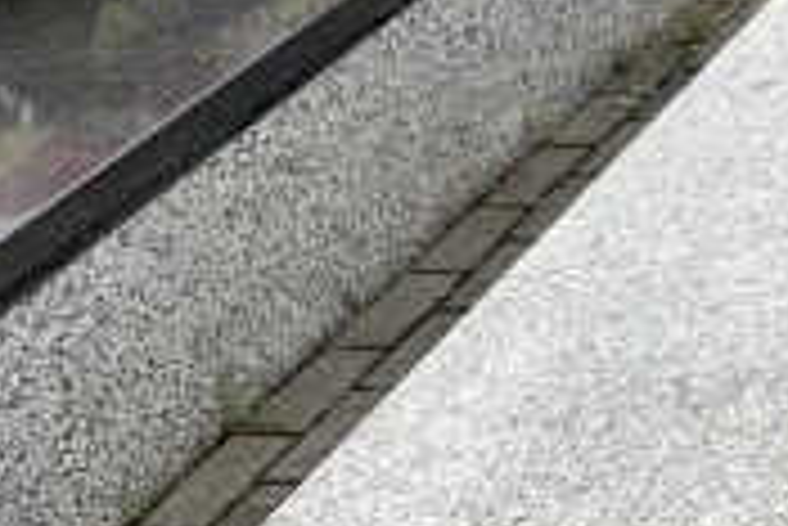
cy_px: -58
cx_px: 1418
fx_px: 2169
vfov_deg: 13.6
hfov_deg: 17.0
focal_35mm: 99
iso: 25
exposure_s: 1/1299
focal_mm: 4.25
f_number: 1.8
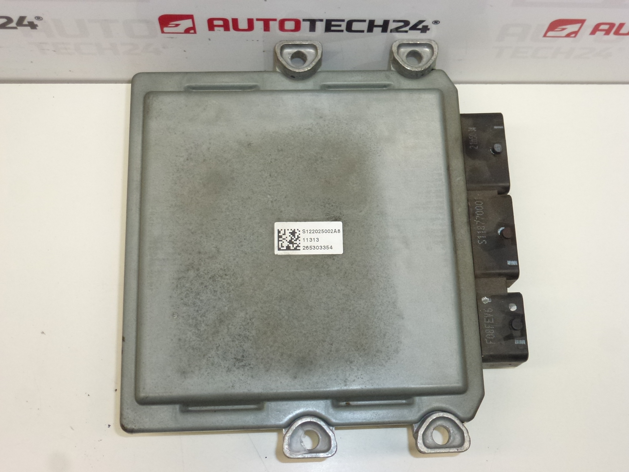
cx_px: 314
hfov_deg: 42.1
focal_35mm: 45
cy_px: 236
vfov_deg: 32.2
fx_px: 818
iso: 400
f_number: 4
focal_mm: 8
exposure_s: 1/160
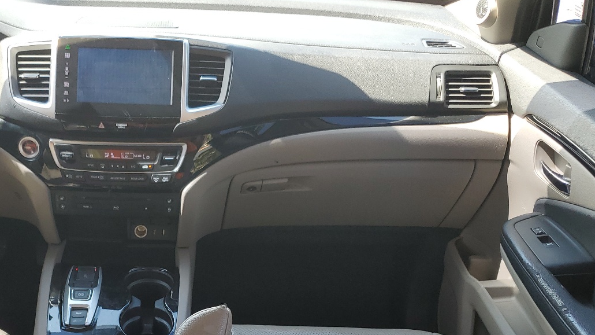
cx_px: 157
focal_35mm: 44
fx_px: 694
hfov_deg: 45.0
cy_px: 325
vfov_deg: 25.9
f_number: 1.5
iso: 50
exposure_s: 1/141
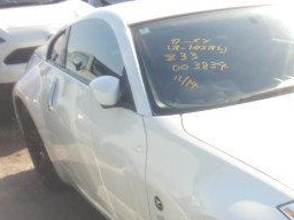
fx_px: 510
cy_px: 211
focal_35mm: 60
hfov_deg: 29.6
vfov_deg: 23.6
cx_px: 308
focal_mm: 4.3
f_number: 2.8
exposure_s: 1/200
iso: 125
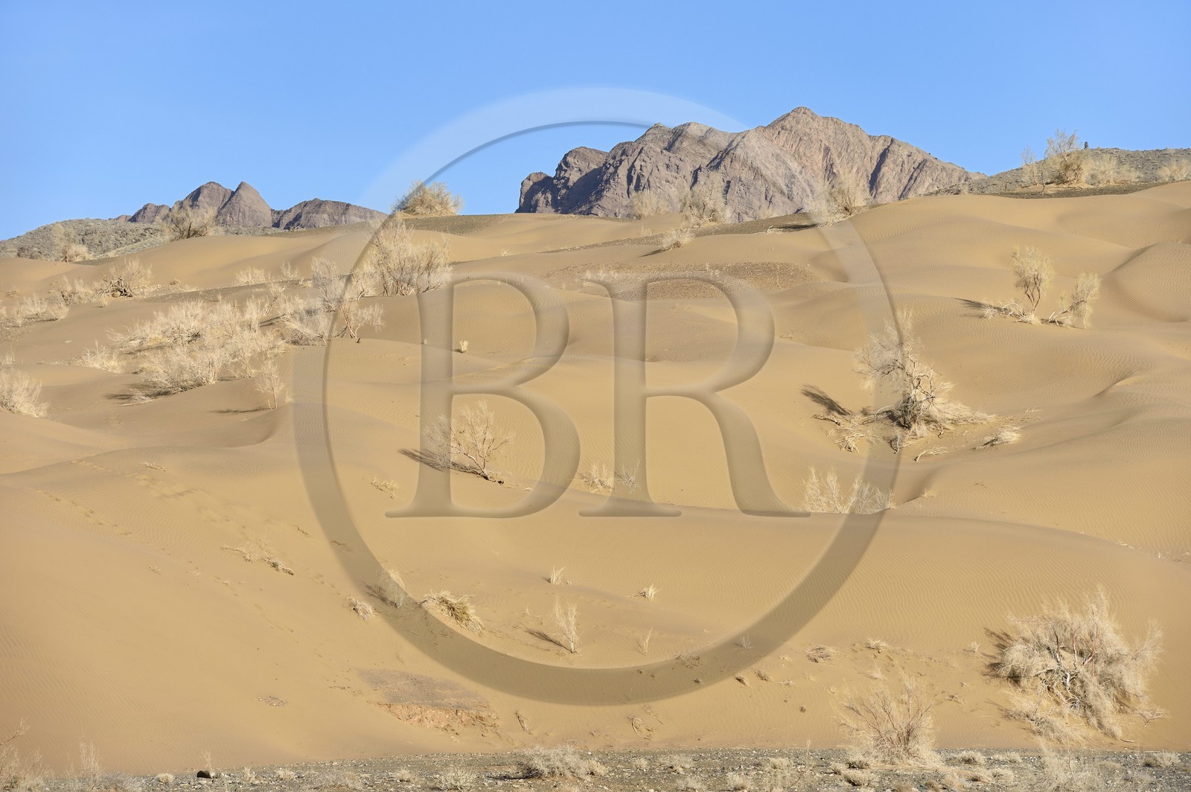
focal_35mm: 200
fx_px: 6611
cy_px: 396
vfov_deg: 6.9
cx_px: 596
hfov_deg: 10.3
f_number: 10
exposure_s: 1/400
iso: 200
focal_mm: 200
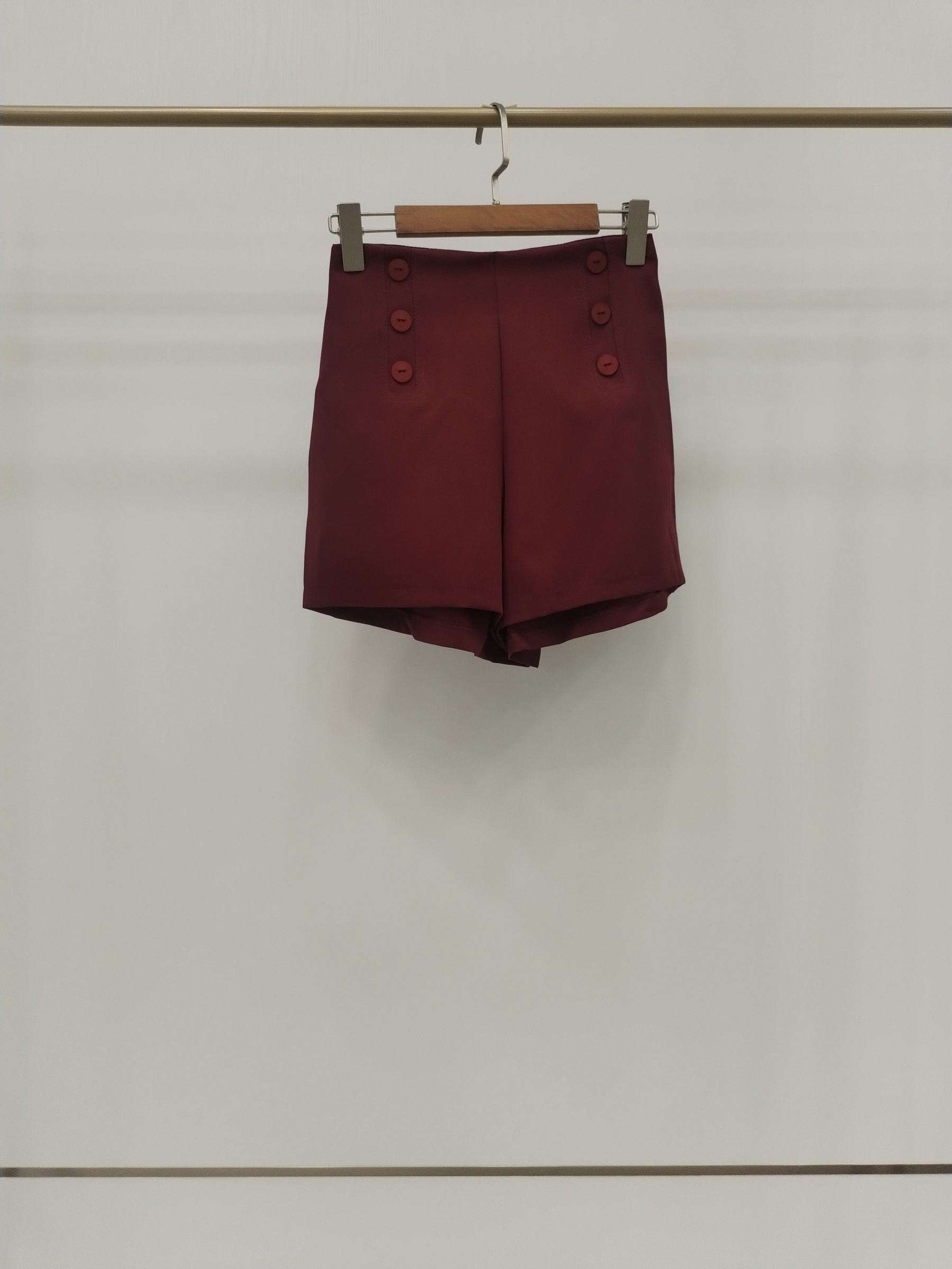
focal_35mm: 29
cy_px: 634
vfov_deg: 61.7
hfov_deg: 48.2
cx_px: 476
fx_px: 1063
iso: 231
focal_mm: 4.75
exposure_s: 1/120
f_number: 1.8
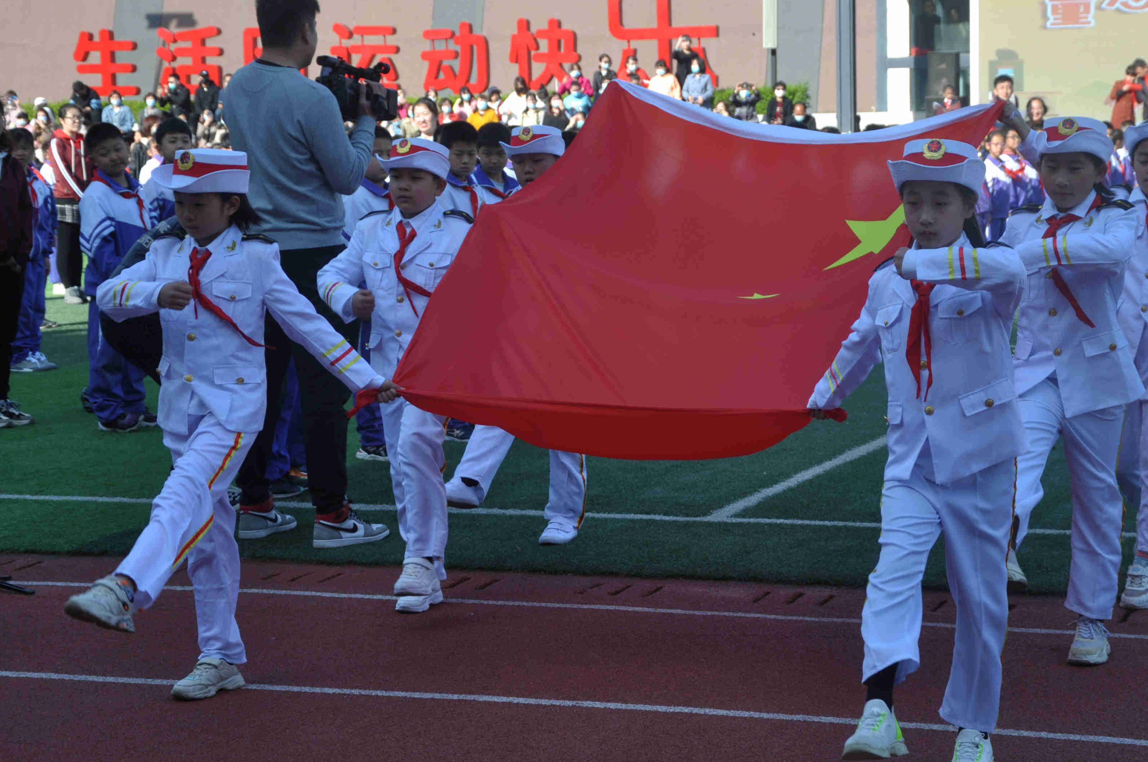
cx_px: 696
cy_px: 350
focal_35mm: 85
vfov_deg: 16.0
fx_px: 2707
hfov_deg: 23.9
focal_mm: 42
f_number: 4.8
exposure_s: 1/320
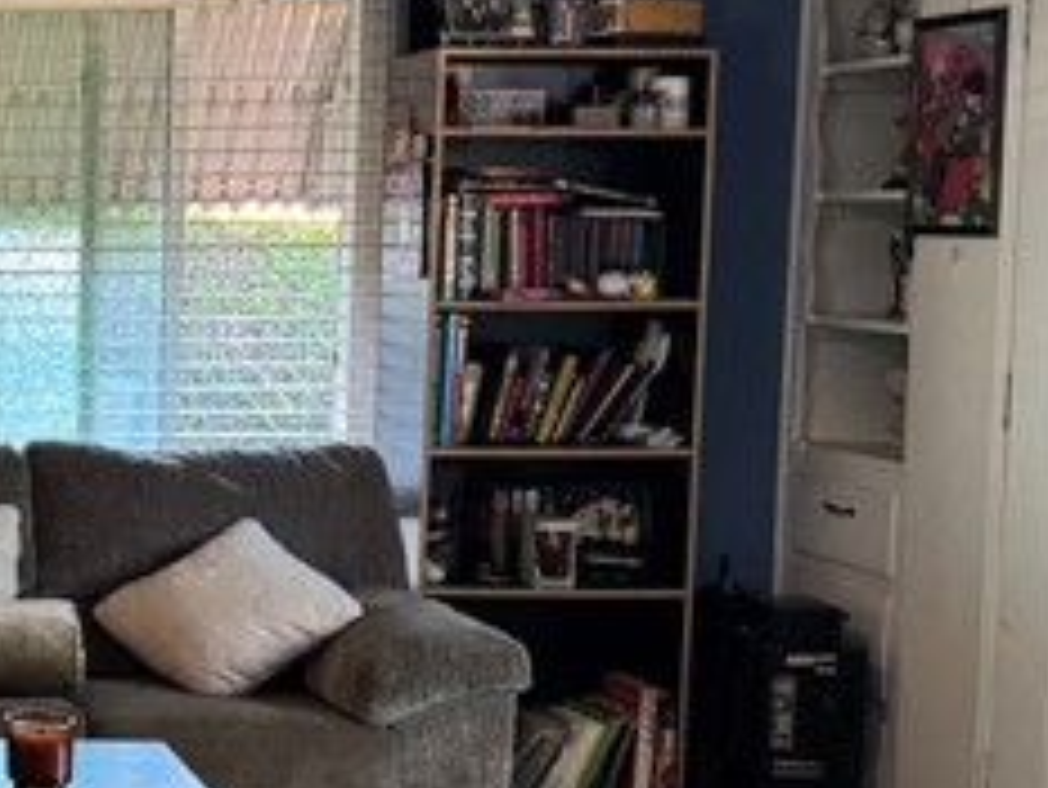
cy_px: 374
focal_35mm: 66
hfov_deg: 24.8
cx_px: -373
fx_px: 1999
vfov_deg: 22.3
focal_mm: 6.76
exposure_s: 1/60
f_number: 1.78
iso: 400
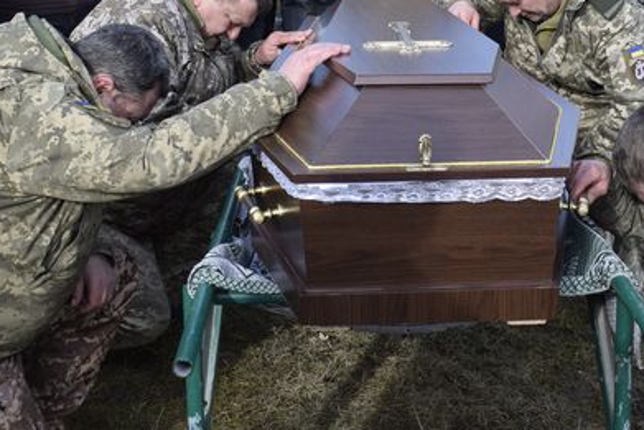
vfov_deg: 19.4
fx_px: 1235
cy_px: 57
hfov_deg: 29.2
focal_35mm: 69
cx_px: 390
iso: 200
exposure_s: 1/640
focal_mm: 24
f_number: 5
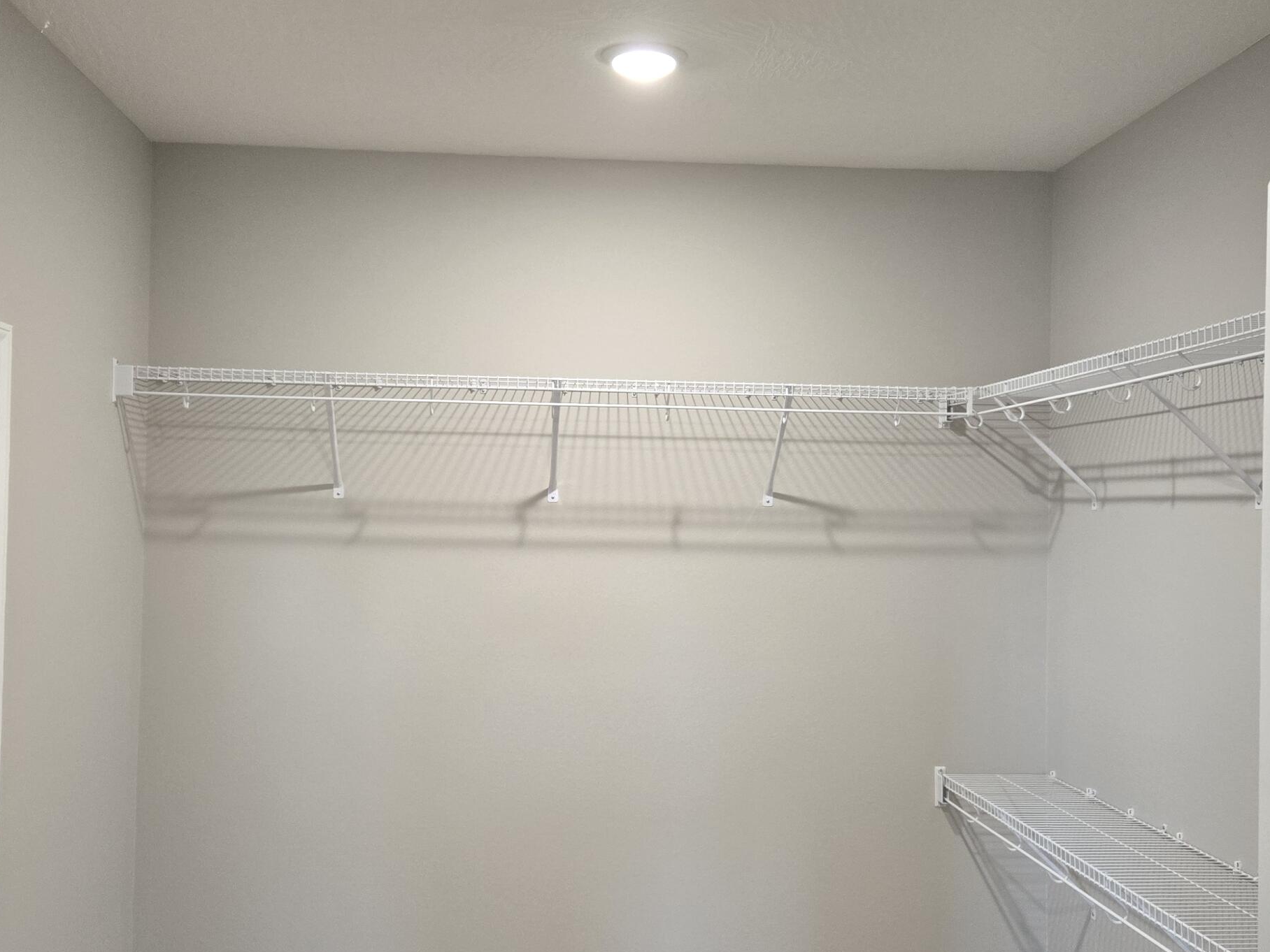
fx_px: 1394
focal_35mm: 38
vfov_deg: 37.7
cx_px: 627
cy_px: 506
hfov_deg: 49.0
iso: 250
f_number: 1.8
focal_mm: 5.4
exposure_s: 1/120
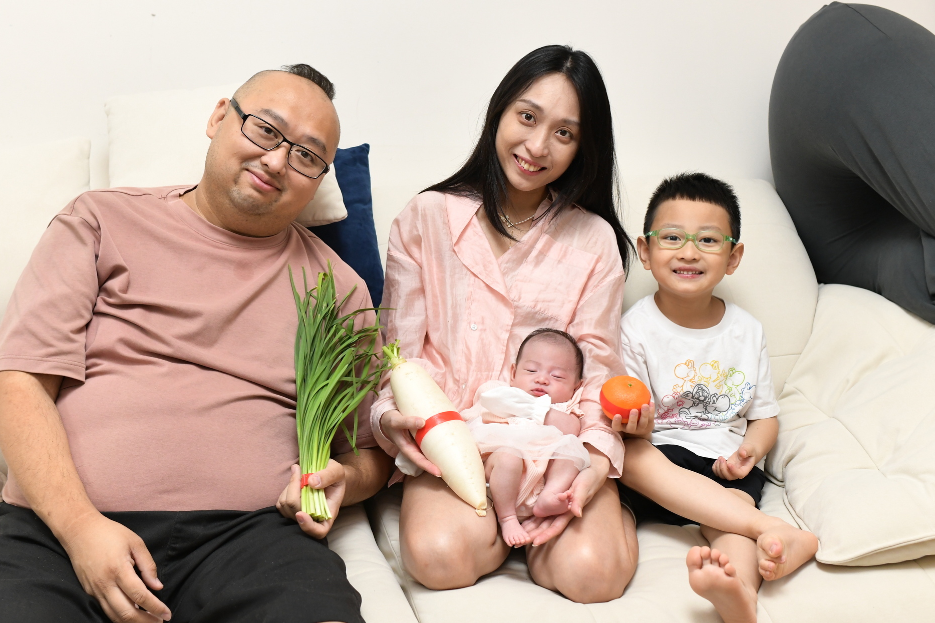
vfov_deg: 29.9
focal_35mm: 45
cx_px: 434
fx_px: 1168
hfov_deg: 43.6
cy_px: 325
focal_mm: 35
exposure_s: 1/200
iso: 2000
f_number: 4.5
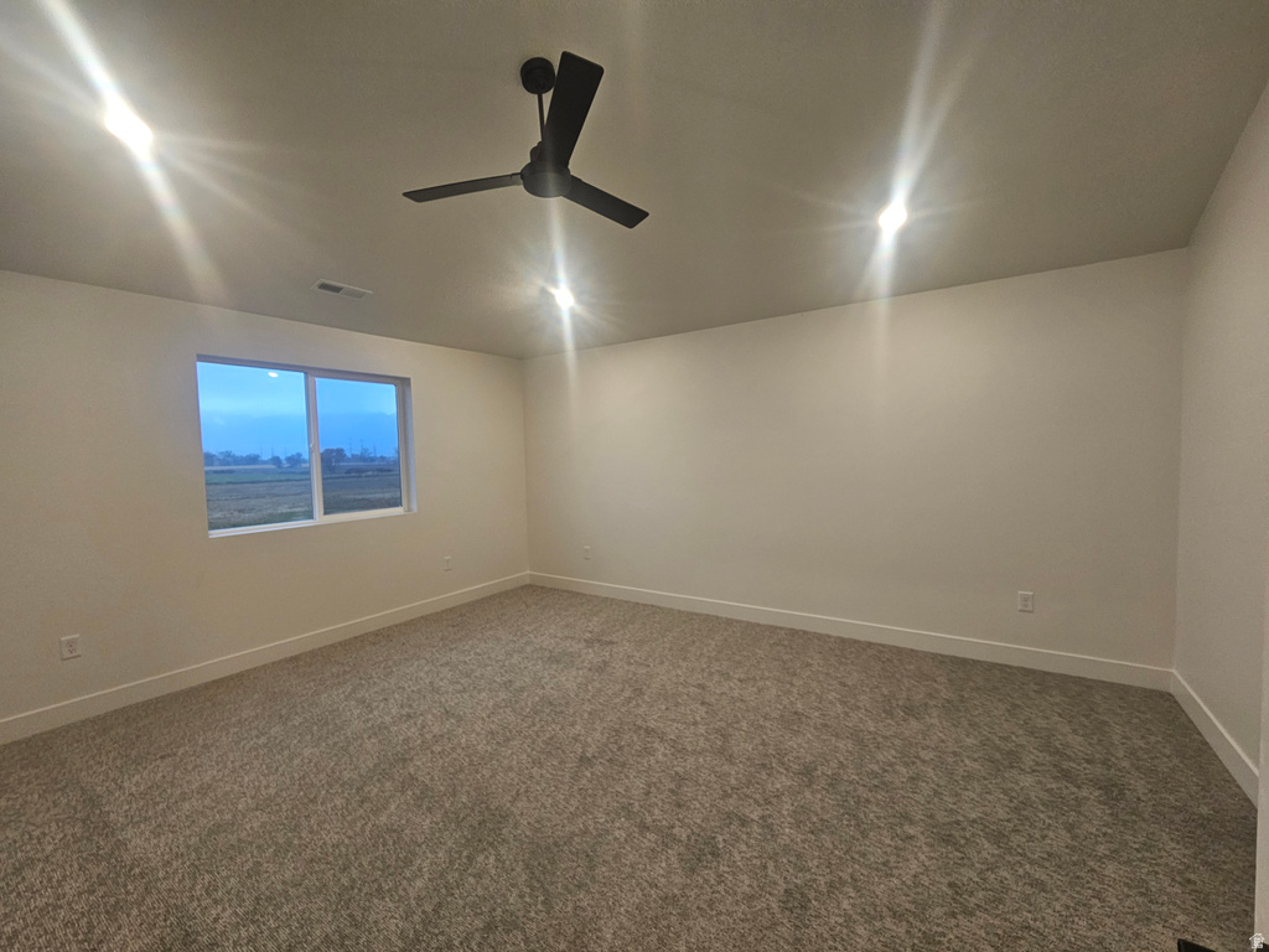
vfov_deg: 89.9
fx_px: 477
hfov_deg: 106.2
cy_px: 476
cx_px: 634
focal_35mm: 13
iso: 160
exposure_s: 1/60
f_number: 2.2
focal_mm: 2.2
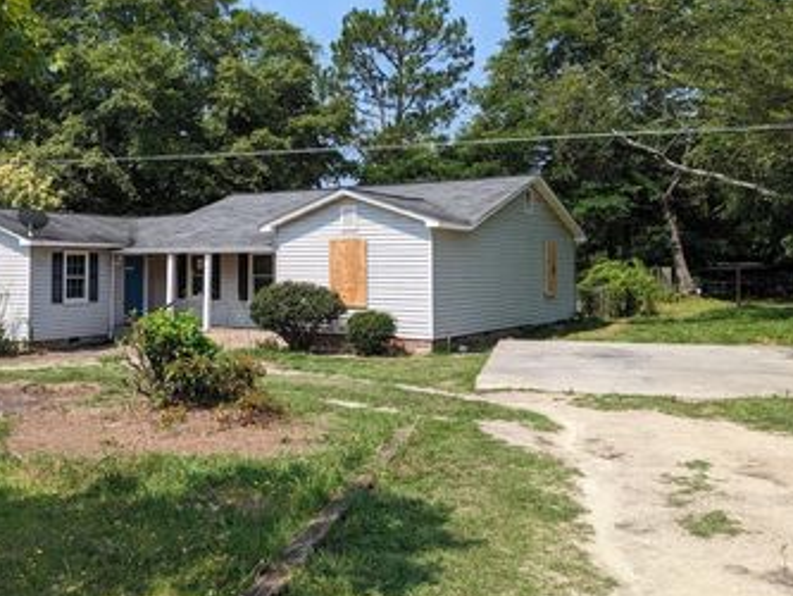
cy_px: 230
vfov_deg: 39.5
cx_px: 276
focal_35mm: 36
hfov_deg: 50.6
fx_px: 825
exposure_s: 1/1364
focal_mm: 6.81
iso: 42
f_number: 1.85
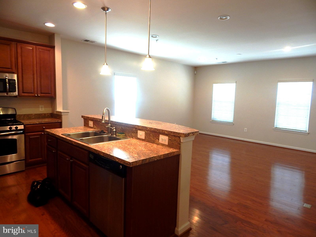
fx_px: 201
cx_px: 158
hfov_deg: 76.4
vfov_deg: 61.1
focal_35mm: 22
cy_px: 118
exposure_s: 1/30
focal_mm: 4
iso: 125
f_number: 3
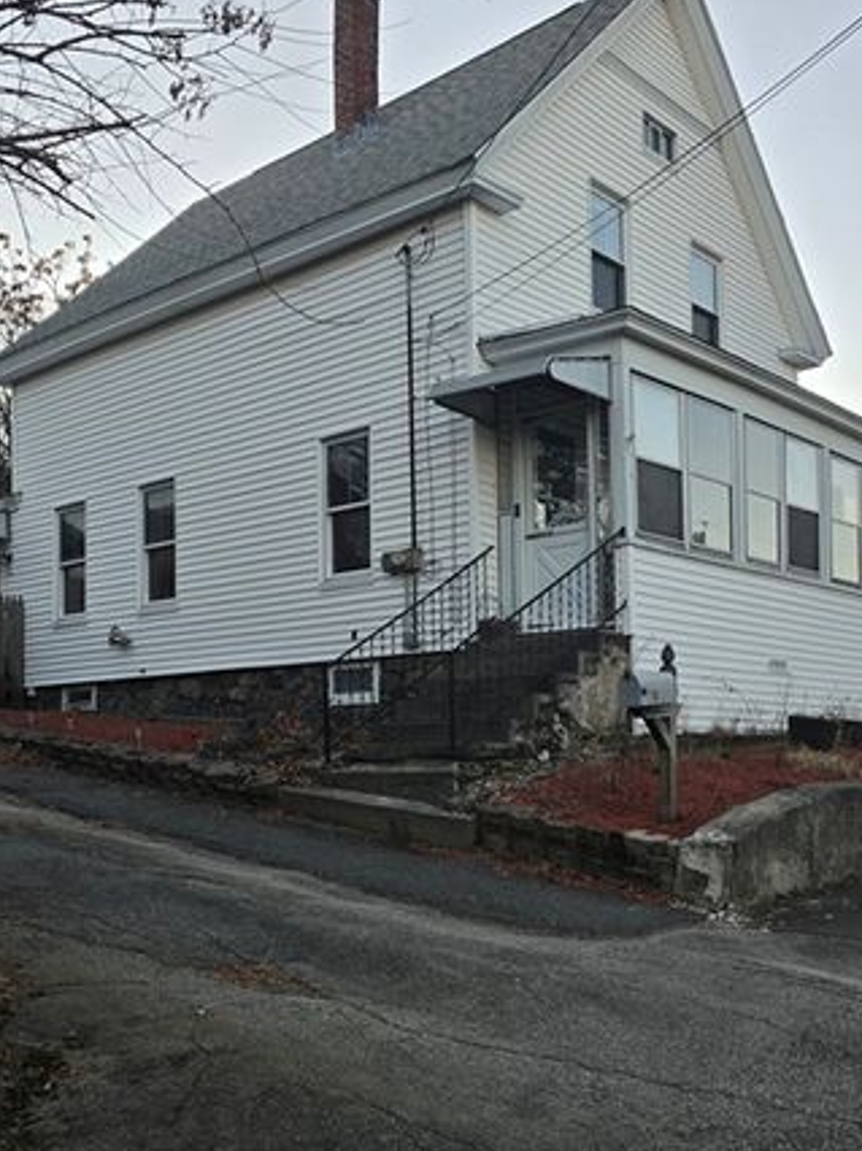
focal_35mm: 36
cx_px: 500
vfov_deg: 50.9
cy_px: 712
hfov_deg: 39.5
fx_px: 1196
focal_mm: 6.3
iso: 32
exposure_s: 1/180
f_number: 1.7
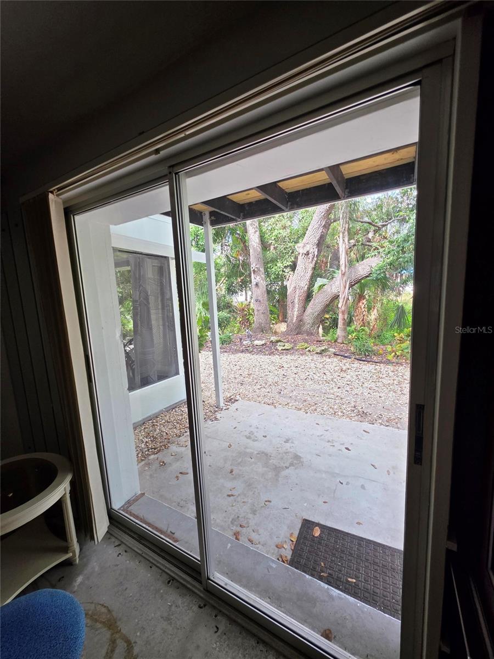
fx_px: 247
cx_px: 247
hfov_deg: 89.9
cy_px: 330
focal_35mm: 13
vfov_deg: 106.2
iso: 160
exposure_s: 1/359
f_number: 1.9
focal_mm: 2.2
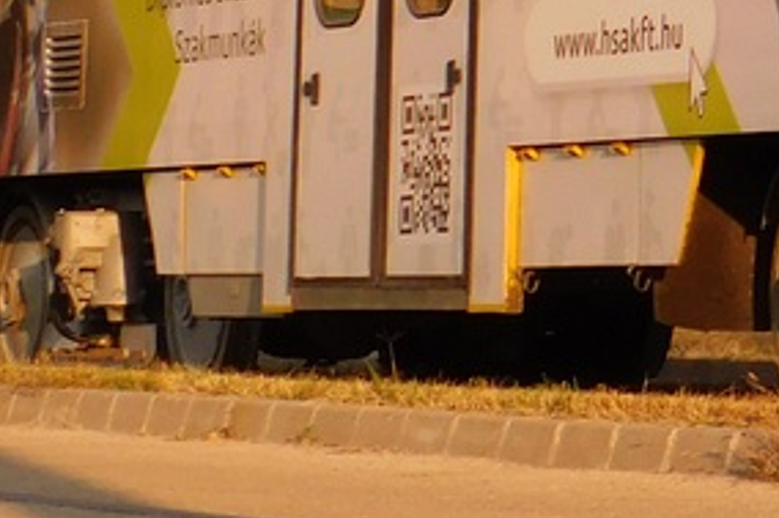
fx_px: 4844
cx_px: 1248
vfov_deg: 6.0
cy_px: -559
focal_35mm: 224
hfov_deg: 8.9
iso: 125
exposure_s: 1/400
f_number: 3.8
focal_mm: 9
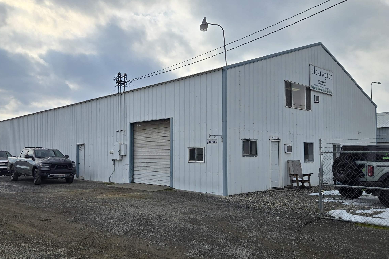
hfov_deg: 58.4
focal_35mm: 32
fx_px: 346
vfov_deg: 41.1
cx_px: 164
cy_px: 140
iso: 25
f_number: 1.8
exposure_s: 1/3956
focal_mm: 5.4
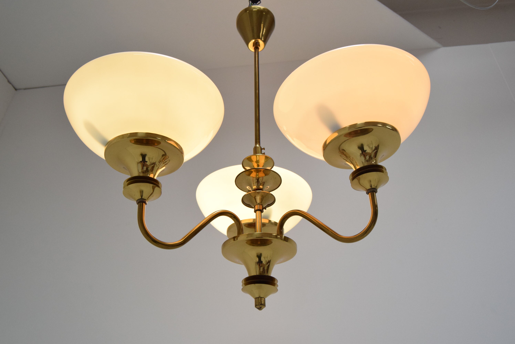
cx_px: 258
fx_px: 472
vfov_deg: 40.0
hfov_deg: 57.2
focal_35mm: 33
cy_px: 172
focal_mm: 22
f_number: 7.1
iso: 1600
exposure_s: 1/200
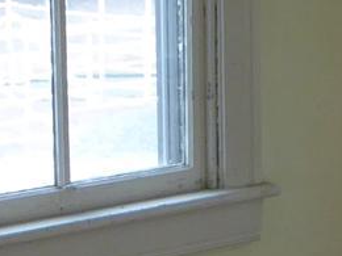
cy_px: 242
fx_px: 1867
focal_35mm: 189
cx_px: 250
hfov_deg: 10.4
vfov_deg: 7.8
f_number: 3.3
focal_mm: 4.3
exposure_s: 1/60
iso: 160
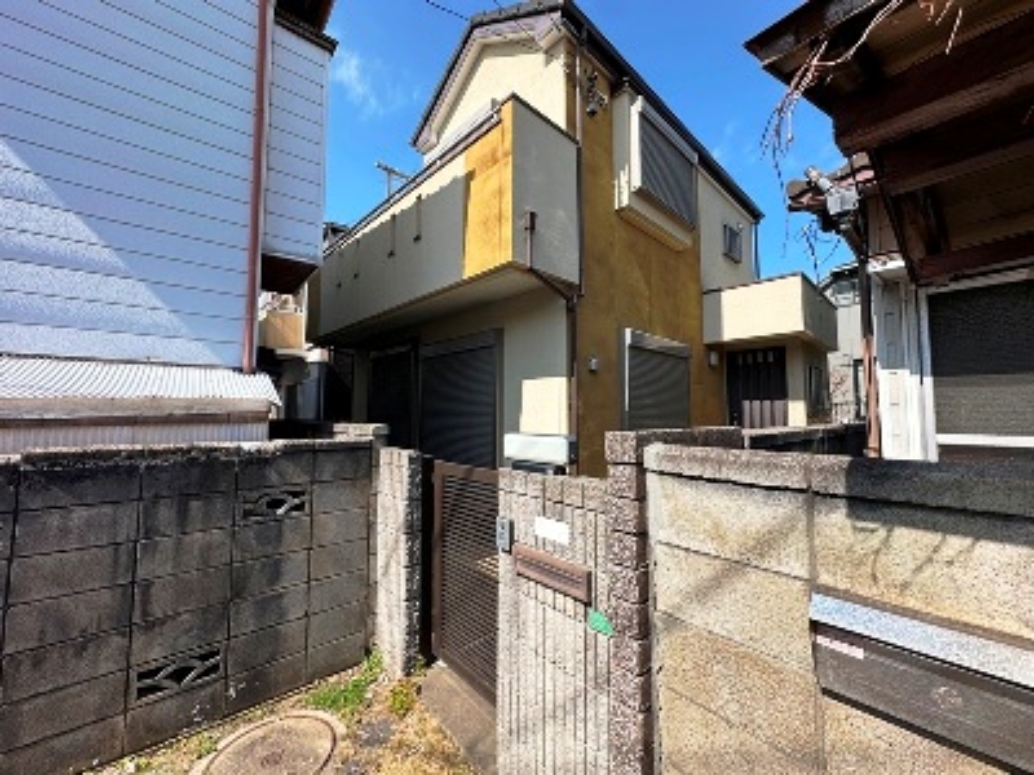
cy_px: 388
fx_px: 418
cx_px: 517
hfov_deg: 102.1
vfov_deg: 85.7
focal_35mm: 14
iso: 50
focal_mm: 2.22
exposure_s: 1/972
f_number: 2.2
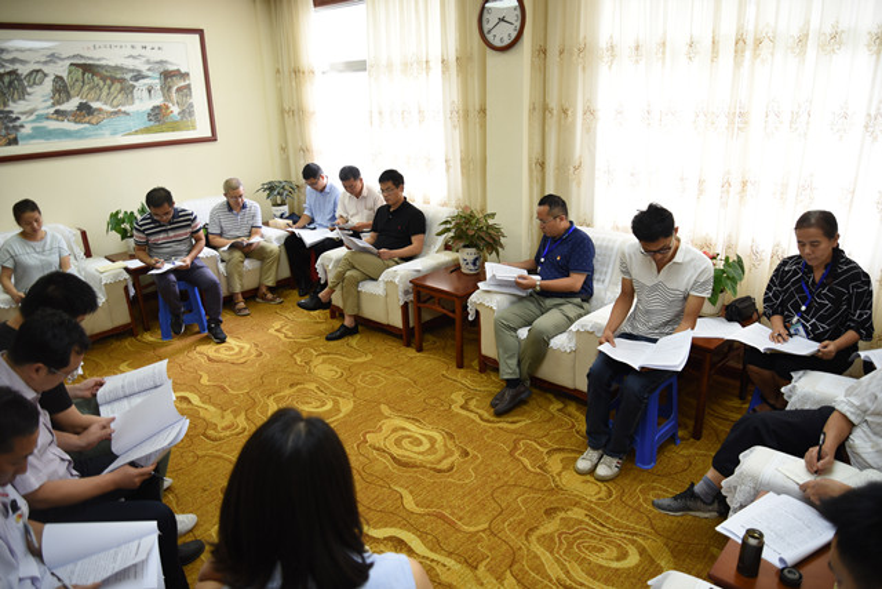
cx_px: 441
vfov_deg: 53.2
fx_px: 588
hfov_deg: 73.7
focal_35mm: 24
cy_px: 294
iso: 320
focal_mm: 24
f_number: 3.5
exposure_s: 1/50
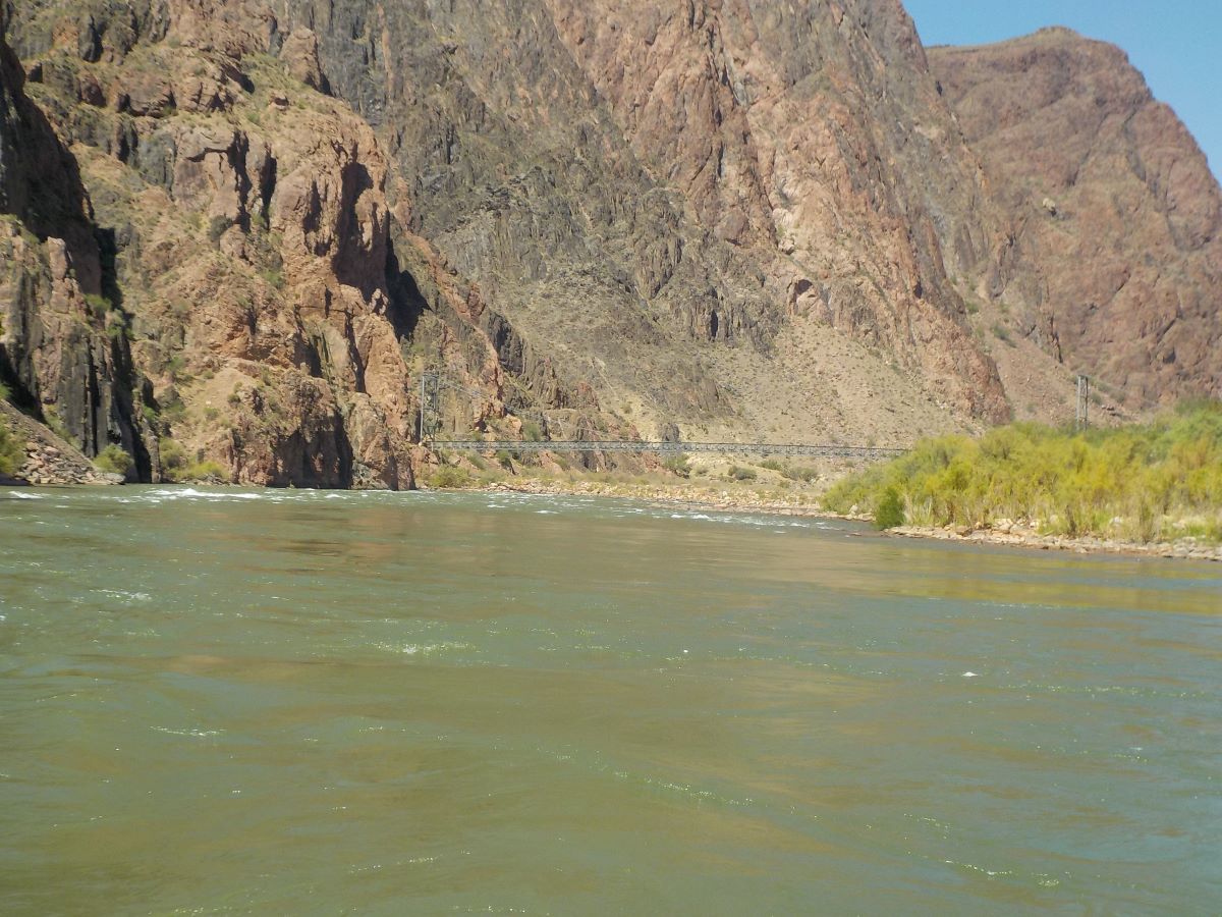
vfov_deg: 30.9
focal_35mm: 47
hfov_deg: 40.4
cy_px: 458
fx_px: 1659
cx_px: 611
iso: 125
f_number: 4.2
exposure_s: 1/800
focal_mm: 6.4
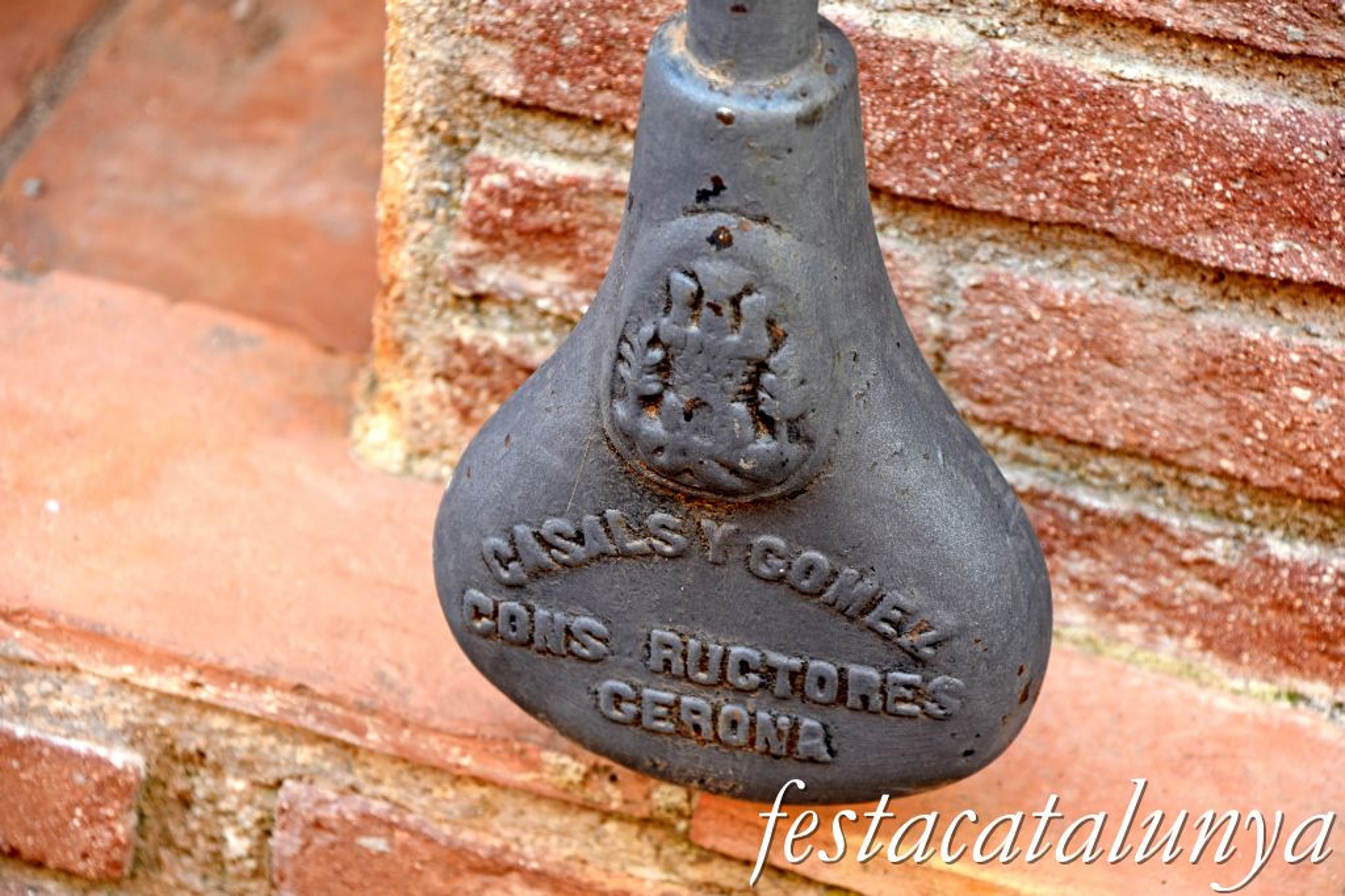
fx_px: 6162
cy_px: 448
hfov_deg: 12.5
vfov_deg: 8.3
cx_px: 672
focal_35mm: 165
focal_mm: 110
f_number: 5.6
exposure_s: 1/40
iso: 200
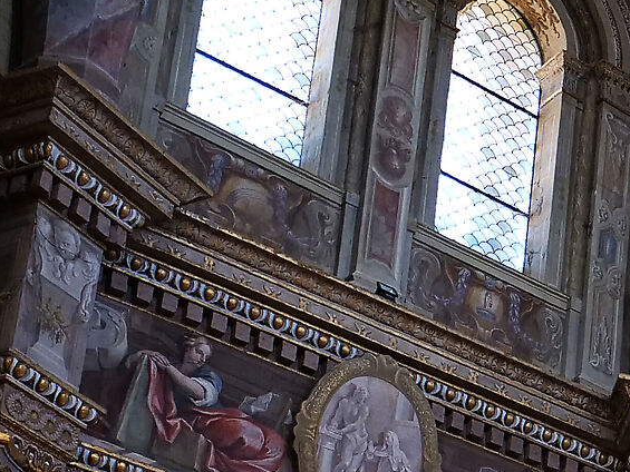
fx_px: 1857
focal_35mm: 102
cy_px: 887
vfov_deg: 13.0
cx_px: 978
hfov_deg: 17.2
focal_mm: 12
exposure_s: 1/10
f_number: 2.8
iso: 800
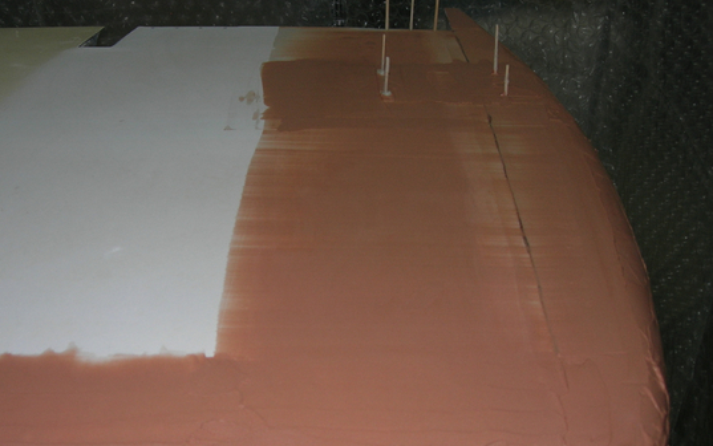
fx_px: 933
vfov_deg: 26.8
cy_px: 267
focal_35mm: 48
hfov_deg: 41.7
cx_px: 297
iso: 64
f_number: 2.8
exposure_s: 1/60.1
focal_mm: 7.8
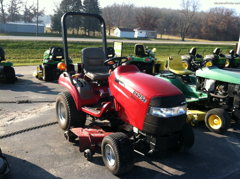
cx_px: 120
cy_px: 90
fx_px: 242
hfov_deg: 52.7
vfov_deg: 40.6
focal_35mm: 35
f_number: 2.8
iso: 80
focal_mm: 3.85
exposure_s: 1/385
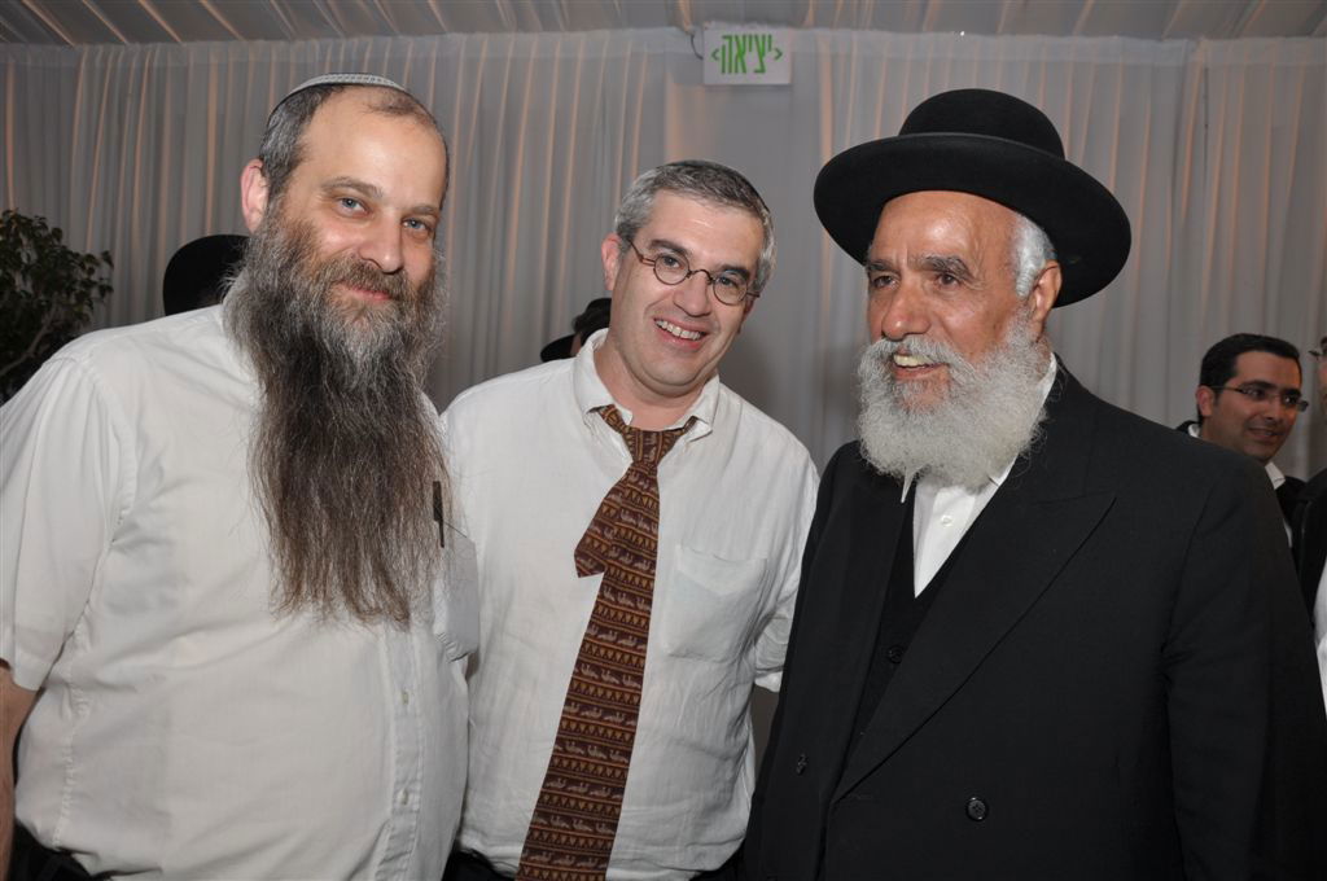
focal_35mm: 36
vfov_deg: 36.8
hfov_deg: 53.2
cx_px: 664
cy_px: 440
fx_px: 1325
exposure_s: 1/60
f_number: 6.3
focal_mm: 24
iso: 250
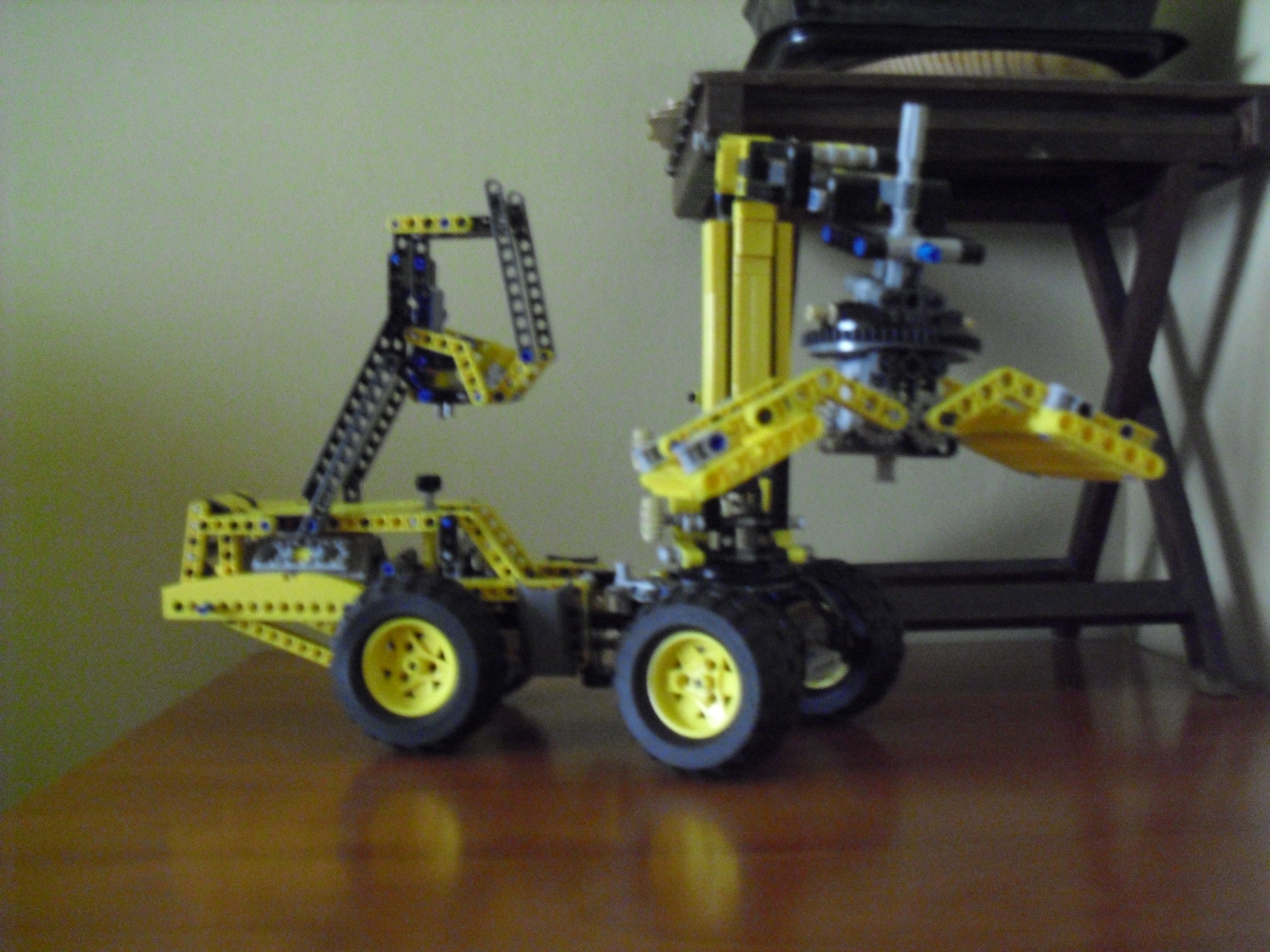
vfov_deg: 39.7
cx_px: 635
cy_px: 476
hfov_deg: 51.4
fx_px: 1321
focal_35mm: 36
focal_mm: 6.3
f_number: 3.1
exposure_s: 1/10
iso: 800
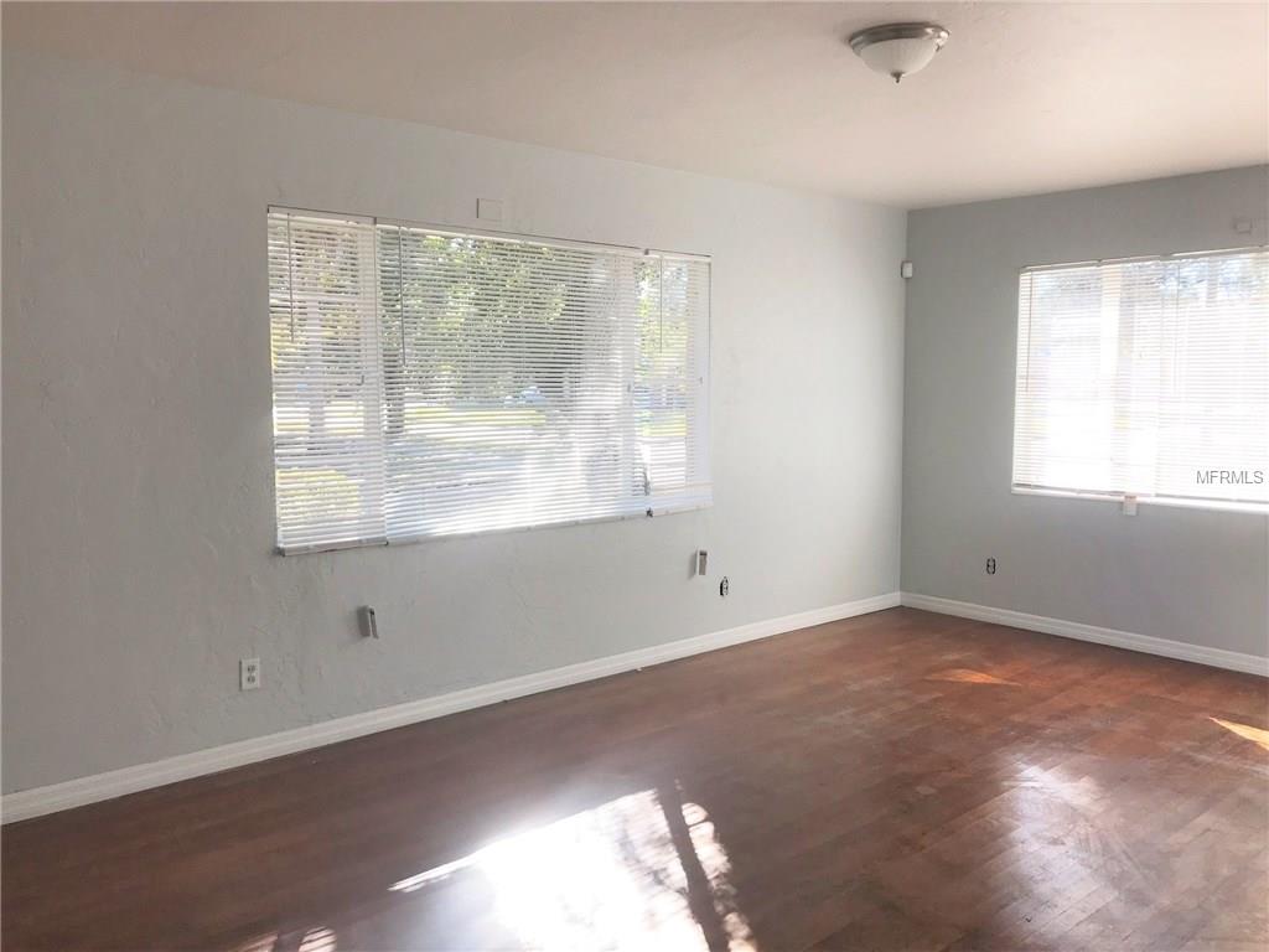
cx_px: 634
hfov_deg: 63.4
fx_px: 1026
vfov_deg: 49.7
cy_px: 476
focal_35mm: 28
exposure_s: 1/262
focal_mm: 3.99
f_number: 1.8
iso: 20
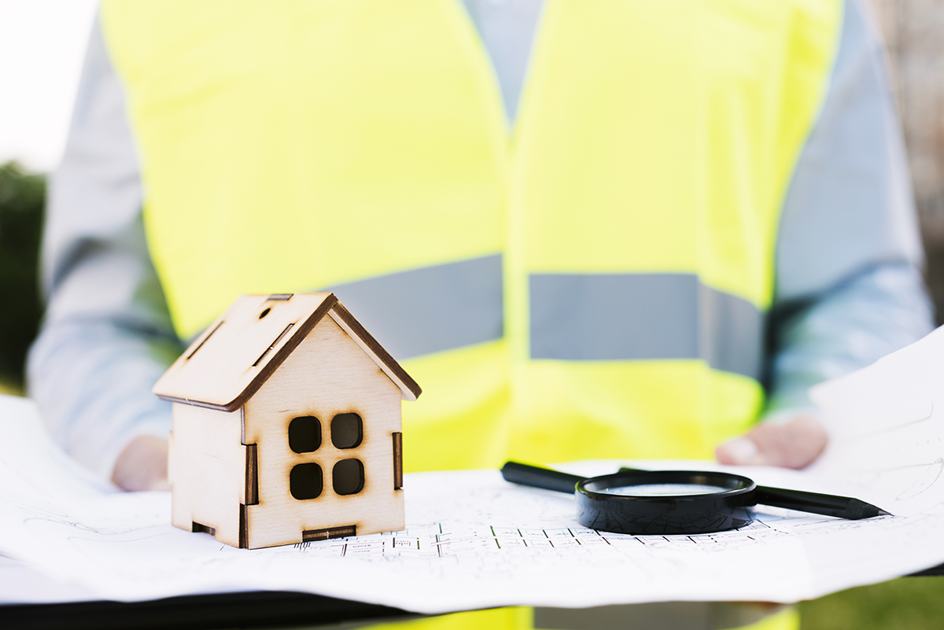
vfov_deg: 27.0
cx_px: 472
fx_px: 1312
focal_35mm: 50
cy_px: 315
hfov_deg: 39.6
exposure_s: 1/200
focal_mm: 50
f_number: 4
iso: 200
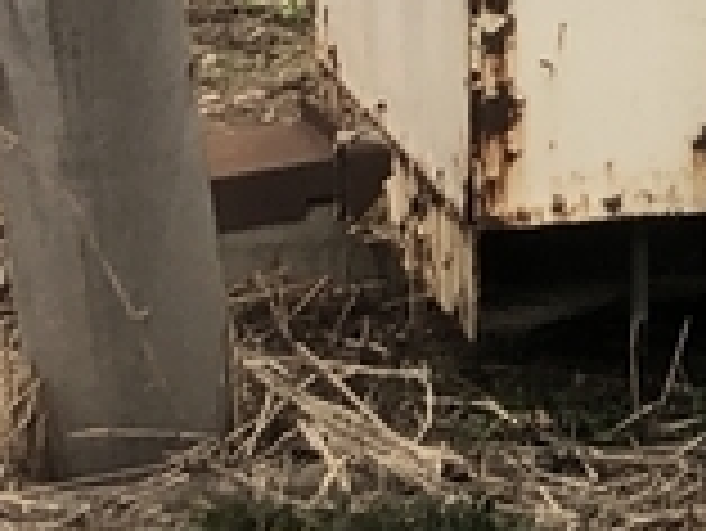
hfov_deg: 7.9
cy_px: -328
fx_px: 4368
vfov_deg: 6.8
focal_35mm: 214
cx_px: 2167
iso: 20
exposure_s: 1/212
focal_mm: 3.99
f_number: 1.8
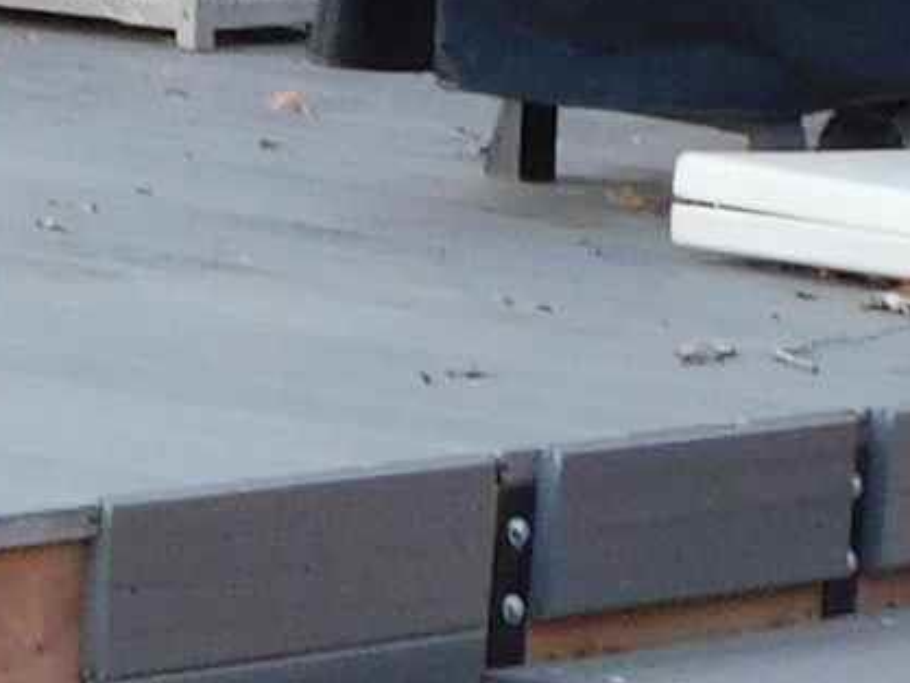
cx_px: -410
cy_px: 755
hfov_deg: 8.8
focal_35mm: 221
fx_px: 5811
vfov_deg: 6.7
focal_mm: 5.3
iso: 220
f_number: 3.2
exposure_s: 1/30
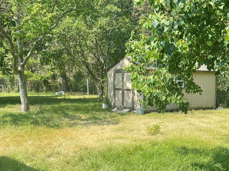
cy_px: 112
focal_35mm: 43
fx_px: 284
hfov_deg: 43.7
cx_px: 98
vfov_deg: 33.3
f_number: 1.6
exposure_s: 1/1309
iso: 32
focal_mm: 5.1
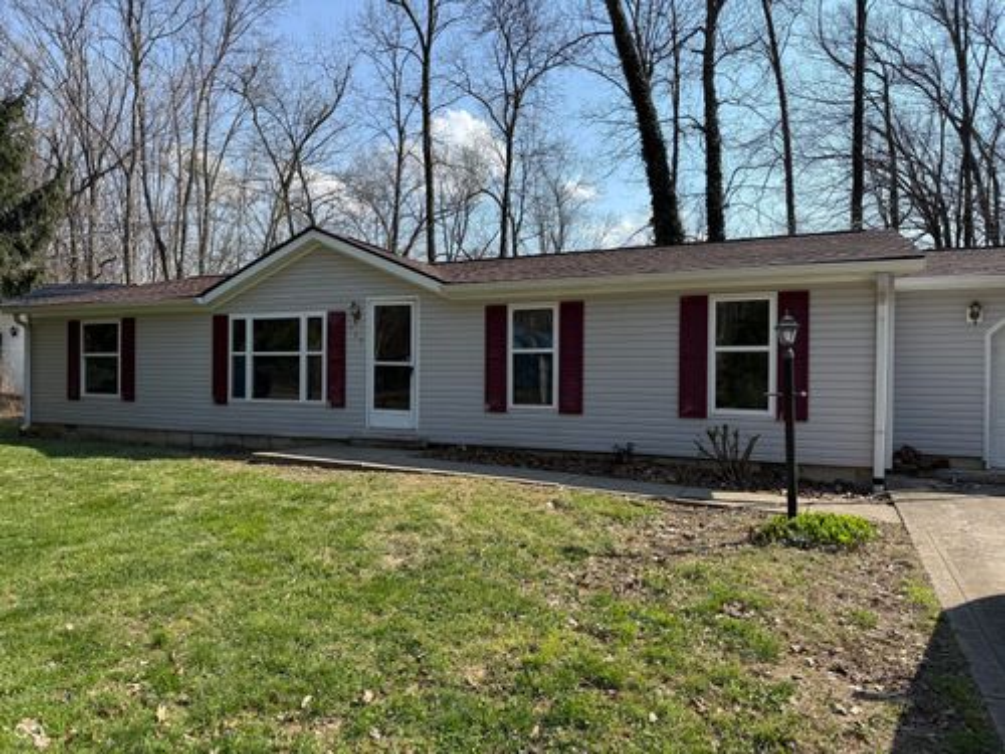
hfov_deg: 71.6
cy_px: 377
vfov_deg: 56.8
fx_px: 697
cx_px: 502
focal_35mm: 24
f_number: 1.78
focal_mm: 6.76
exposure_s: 1/3021
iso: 80
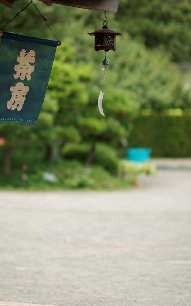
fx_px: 900
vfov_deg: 19.3
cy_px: 128
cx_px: 80
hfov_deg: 12.1
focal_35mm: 108
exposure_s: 1/1250
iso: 200
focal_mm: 85
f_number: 1.4
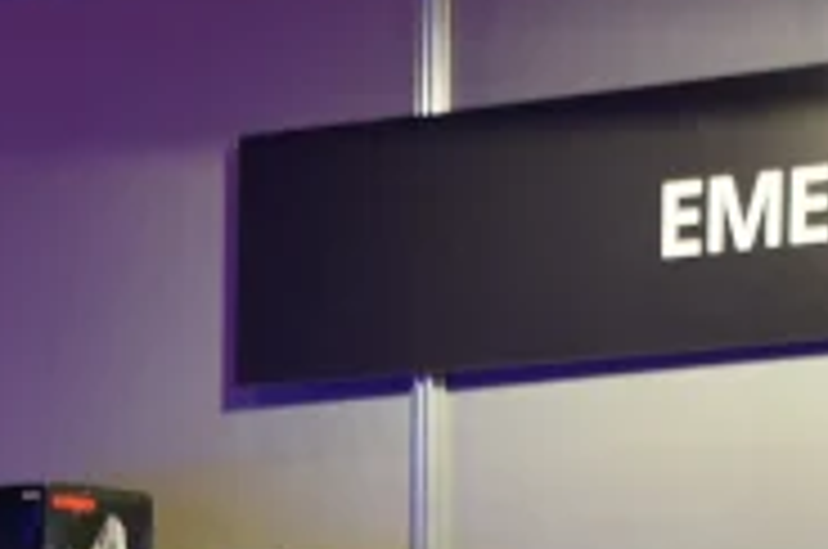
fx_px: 4859
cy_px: 1300
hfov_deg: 9.6
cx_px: -274
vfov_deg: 6.2
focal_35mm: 212
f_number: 4
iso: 640
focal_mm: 27
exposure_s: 1/60
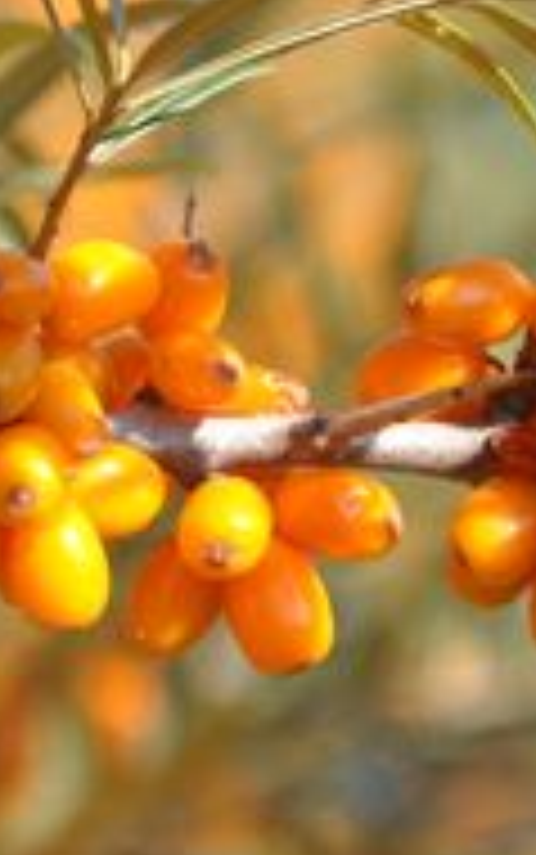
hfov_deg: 3.0
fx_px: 10067
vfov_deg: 4.9
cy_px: 432
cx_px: 41
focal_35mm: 431
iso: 200
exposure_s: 1/200
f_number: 7.1
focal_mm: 105
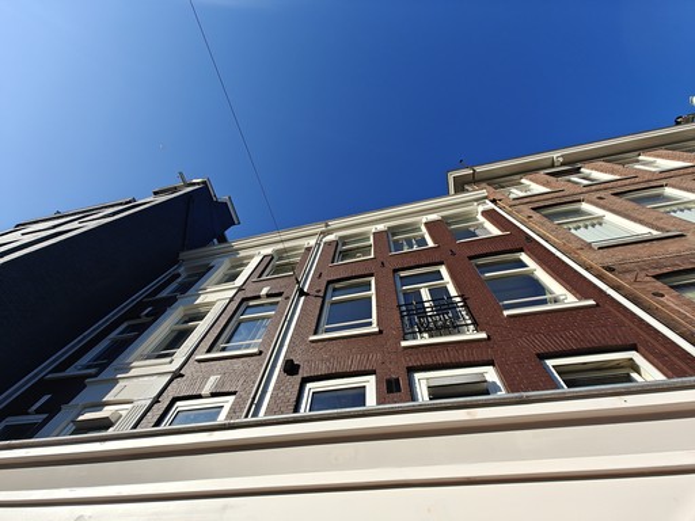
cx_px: 348
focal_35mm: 14
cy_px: 260
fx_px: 281
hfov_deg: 102.1
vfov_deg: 85.7
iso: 64
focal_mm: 2.62
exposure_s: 1/2647
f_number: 2.2
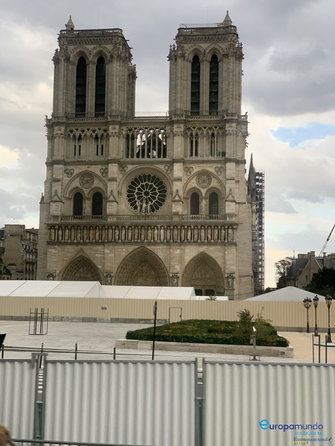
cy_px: 223
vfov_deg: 36.8
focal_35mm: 52
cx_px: 168
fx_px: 671
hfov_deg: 28.0
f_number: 2.4
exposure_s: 1/90
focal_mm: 6
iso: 125
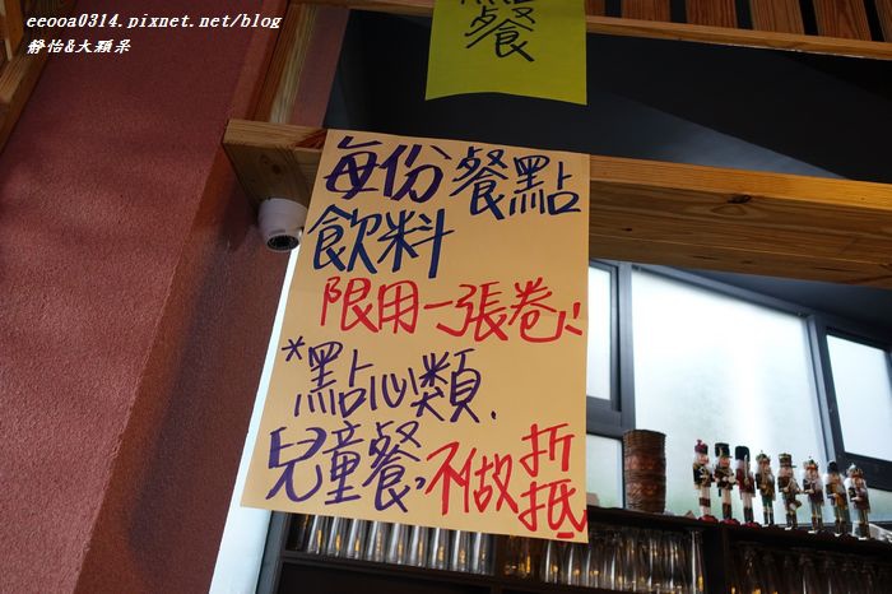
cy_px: 297
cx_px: 446
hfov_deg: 73.8
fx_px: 594
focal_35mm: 24
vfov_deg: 53.1
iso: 500
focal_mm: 8.8
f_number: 1.8
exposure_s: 1/60
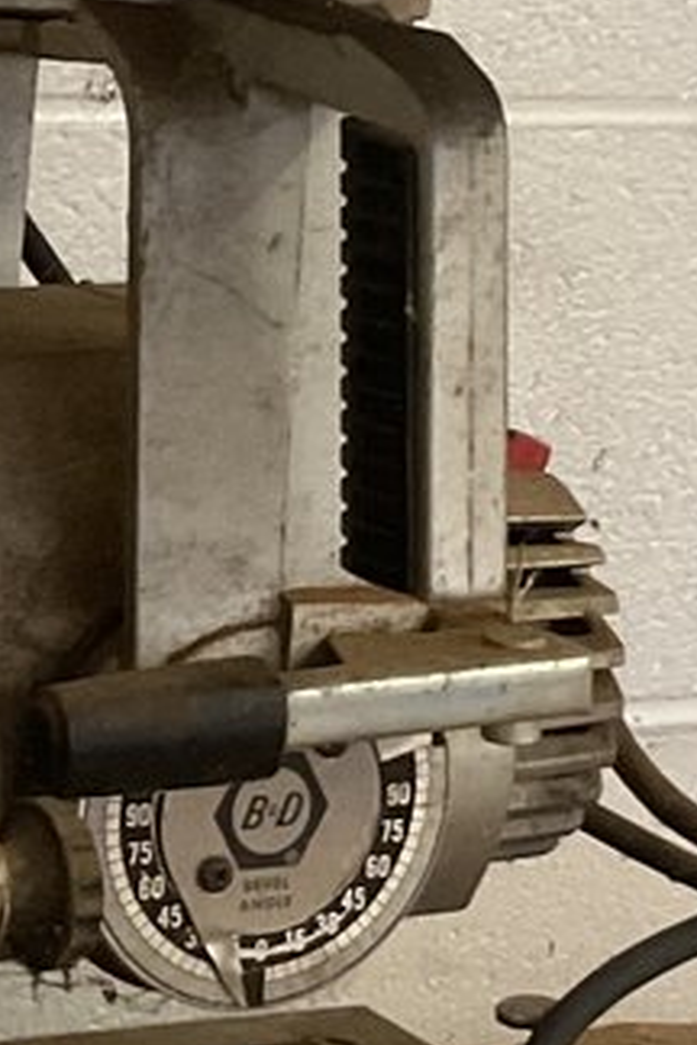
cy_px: 385
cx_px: 134
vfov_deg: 14.5
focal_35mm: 141
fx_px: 4095
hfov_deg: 9.7
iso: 320
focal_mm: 3
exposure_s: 1/40
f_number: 1.8
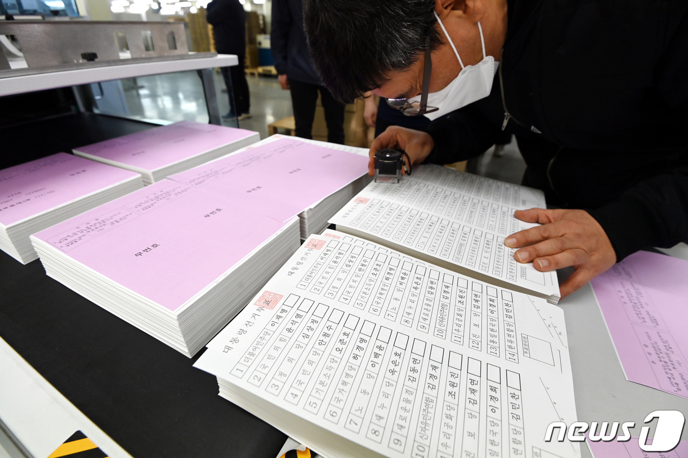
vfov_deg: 73.7
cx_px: 344
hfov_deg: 96.7
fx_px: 306
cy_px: 229
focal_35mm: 16
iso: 1600
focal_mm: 16
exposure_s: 1/160
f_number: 5.6
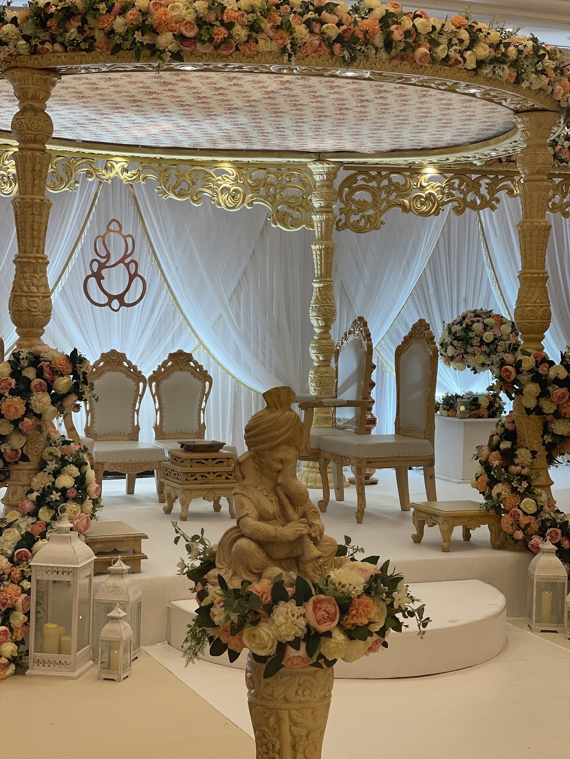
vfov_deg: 30.3
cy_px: 380
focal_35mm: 64
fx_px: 1405
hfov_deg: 22.9
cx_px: 285
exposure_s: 1/100
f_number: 2.2
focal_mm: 7.5
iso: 40
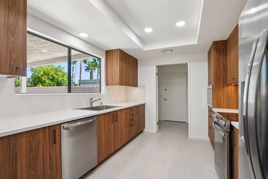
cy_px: 90
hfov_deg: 96.8
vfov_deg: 73.7
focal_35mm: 16
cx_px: 134
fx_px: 119
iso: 3200
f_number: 16
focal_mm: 16
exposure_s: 1/90
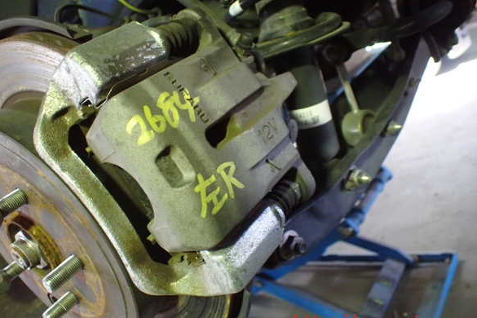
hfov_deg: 58.7
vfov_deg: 41.1
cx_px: 233
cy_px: 150
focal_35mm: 32
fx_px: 424
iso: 800
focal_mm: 5.4
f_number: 2.3
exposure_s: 1/60
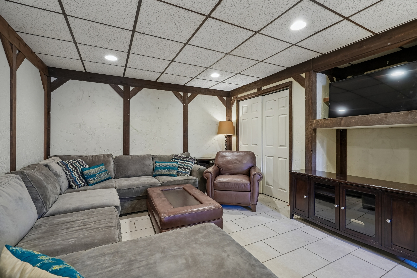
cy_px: 139
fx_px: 185
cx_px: 208
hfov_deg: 96.7
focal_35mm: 16
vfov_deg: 73.7
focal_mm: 16
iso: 400
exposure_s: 1/2.5
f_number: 8
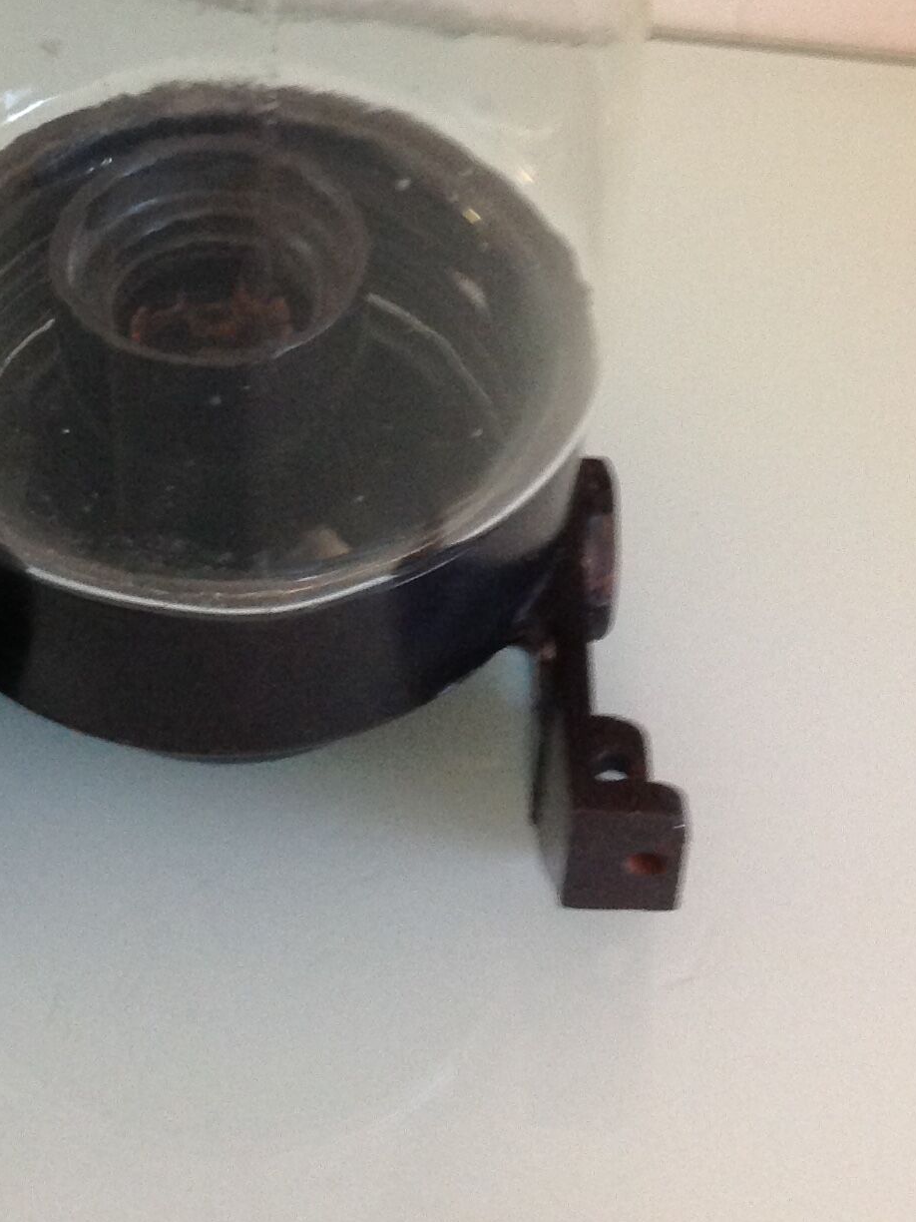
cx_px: 339
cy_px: 75
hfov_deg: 19.9
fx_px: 2611
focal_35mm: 74
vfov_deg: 25.3
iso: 200
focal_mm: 4.28
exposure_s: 1/17
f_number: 2.4
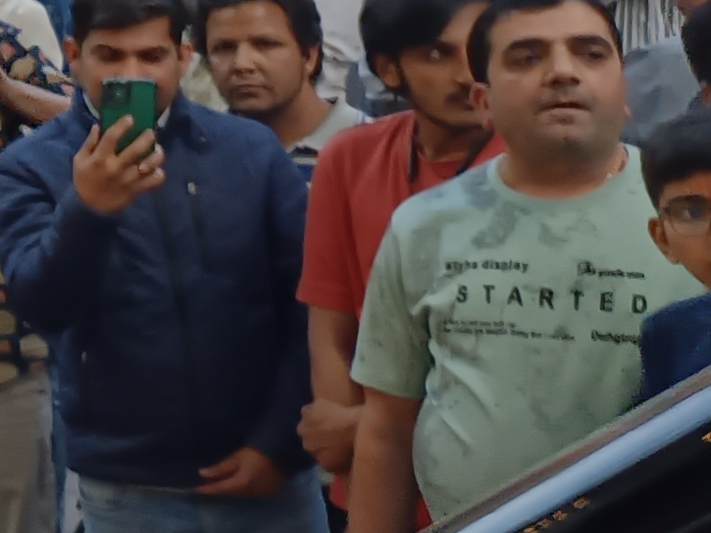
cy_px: -171
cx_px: -1280
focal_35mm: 159
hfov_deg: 10.0
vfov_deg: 9.2
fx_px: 3264
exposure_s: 1/50
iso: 550
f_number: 1.79
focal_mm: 4.71
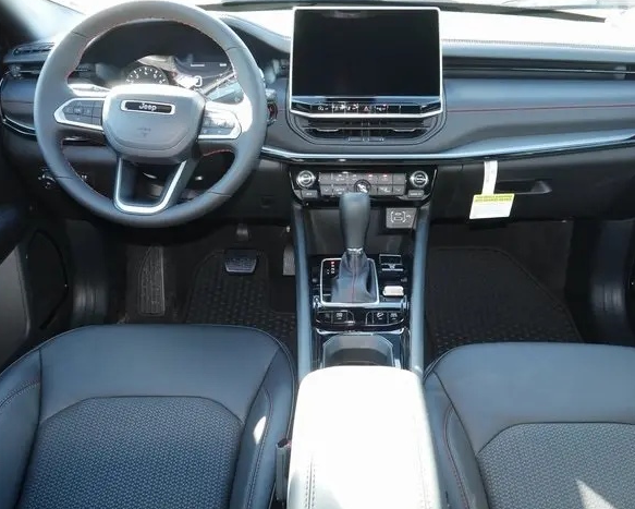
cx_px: 343
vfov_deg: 48.5
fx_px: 564
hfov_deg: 58.7
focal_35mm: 30
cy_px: 250
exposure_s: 1/15
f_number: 5
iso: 200
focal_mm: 14
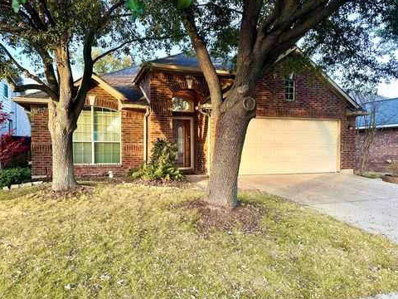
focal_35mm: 25
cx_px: 192
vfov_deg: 54.9
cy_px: 152
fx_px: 287
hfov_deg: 69.4
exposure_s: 1/121
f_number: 1.78
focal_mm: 6.86
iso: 80
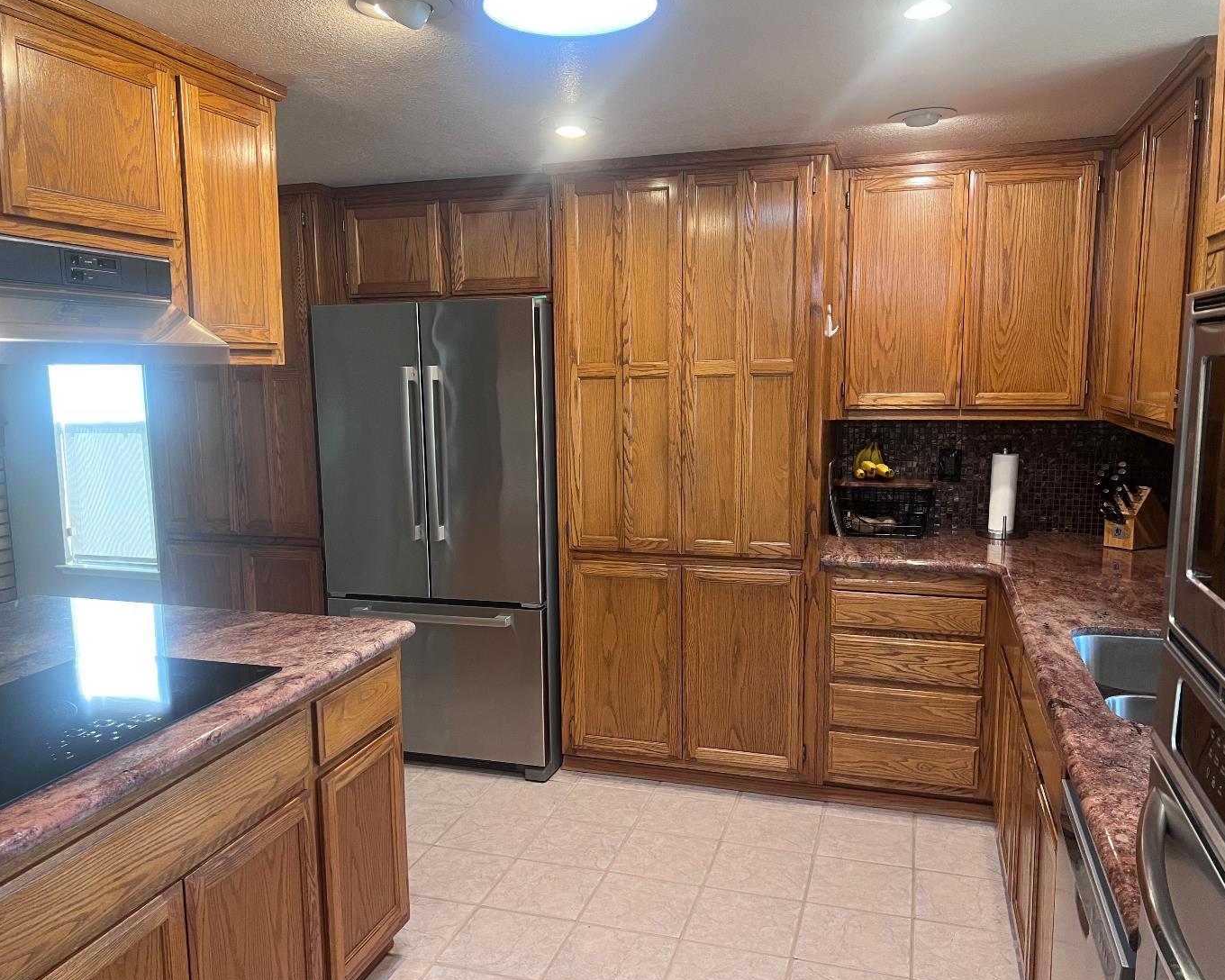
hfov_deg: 62.2
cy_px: 502
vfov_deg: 51.5
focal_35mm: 28
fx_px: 1015
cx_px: 588
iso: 160
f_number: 1.5
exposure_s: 1/60
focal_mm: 5.7
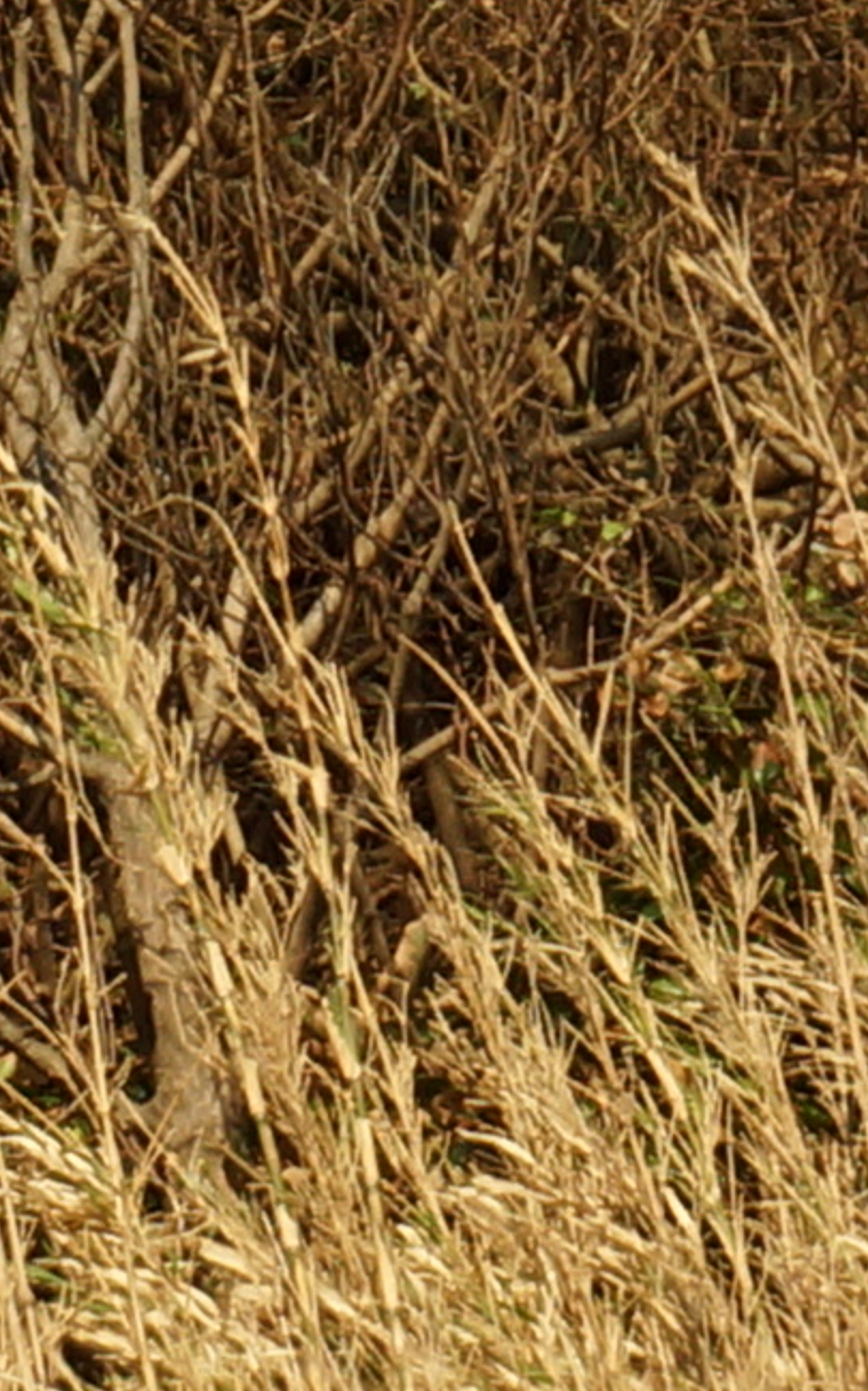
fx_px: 26789
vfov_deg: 3.0
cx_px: 36
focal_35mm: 707
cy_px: -1592
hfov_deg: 1.9
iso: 100
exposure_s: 1/320
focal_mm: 50
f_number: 8
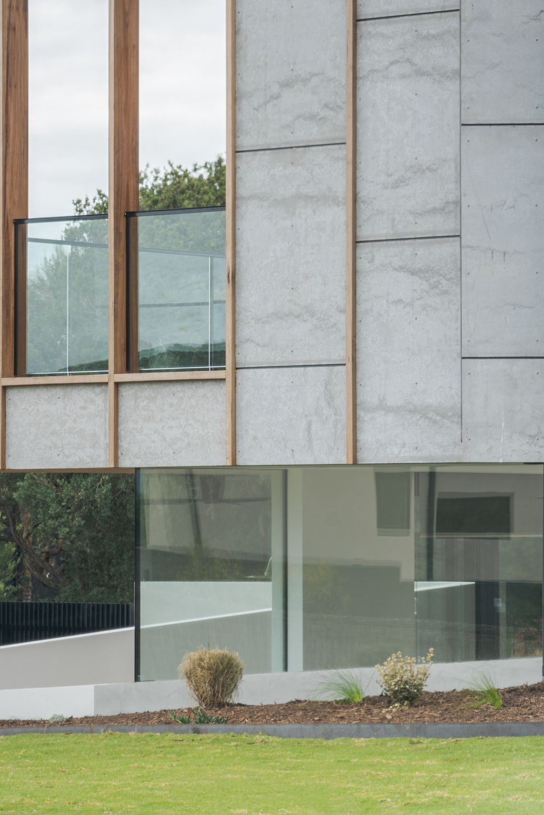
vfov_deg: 12.0
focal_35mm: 170
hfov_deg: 8.1
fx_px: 3851
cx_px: 127
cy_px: 108
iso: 100
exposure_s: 1/1.25
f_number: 11
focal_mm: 85
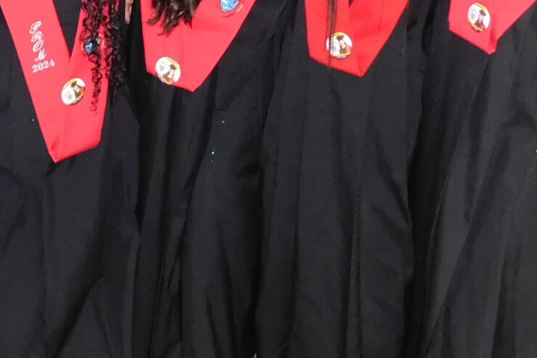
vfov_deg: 15.5
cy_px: -136
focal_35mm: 83
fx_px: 1238
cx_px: 110
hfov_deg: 24.1
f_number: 3
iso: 320
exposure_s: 1/30
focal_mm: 4
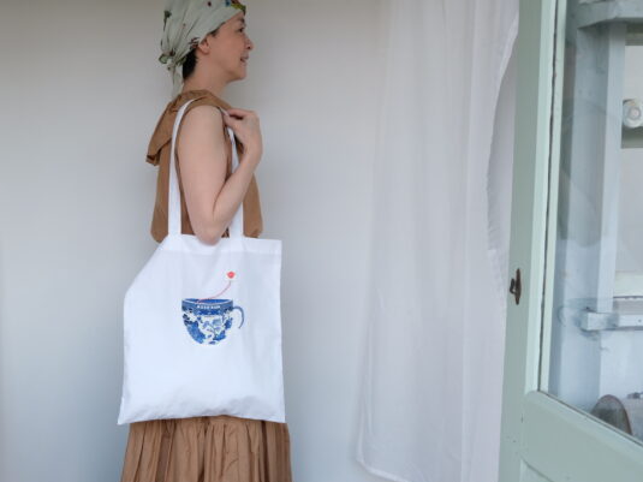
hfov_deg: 42.5
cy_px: 231
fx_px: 817
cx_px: 228
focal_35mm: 44
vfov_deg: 32.9
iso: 640
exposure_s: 1/125
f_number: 3.6
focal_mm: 23.3
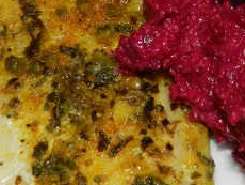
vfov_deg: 11.3
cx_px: 189
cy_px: -47
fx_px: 907
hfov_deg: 15.3
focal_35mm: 128
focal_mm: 8.1
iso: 200
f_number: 6.3
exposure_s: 1/30
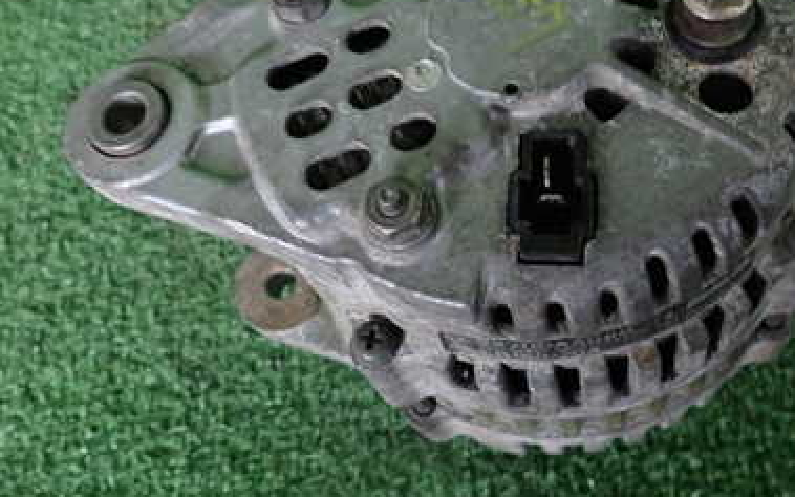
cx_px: 445
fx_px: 910
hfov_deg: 47.1
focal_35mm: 42
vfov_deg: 30.2
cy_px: 138
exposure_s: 1/30
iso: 320
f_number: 2
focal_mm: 4.5
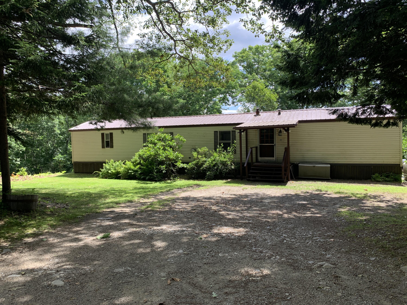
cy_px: 152
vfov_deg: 53.1
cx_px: 204
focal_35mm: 26
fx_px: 306
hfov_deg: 67.3
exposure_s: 1/531
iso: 25
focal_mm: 4.25
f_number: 1.8
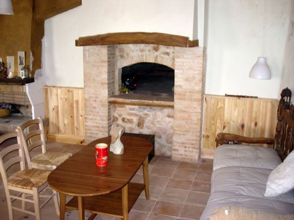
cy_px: 110
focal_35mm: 38
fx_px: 323
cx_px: 147
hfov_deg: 49.0
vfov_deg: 37.7
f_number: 2.8
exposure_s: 1/5.3
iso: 79
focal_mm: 7.8
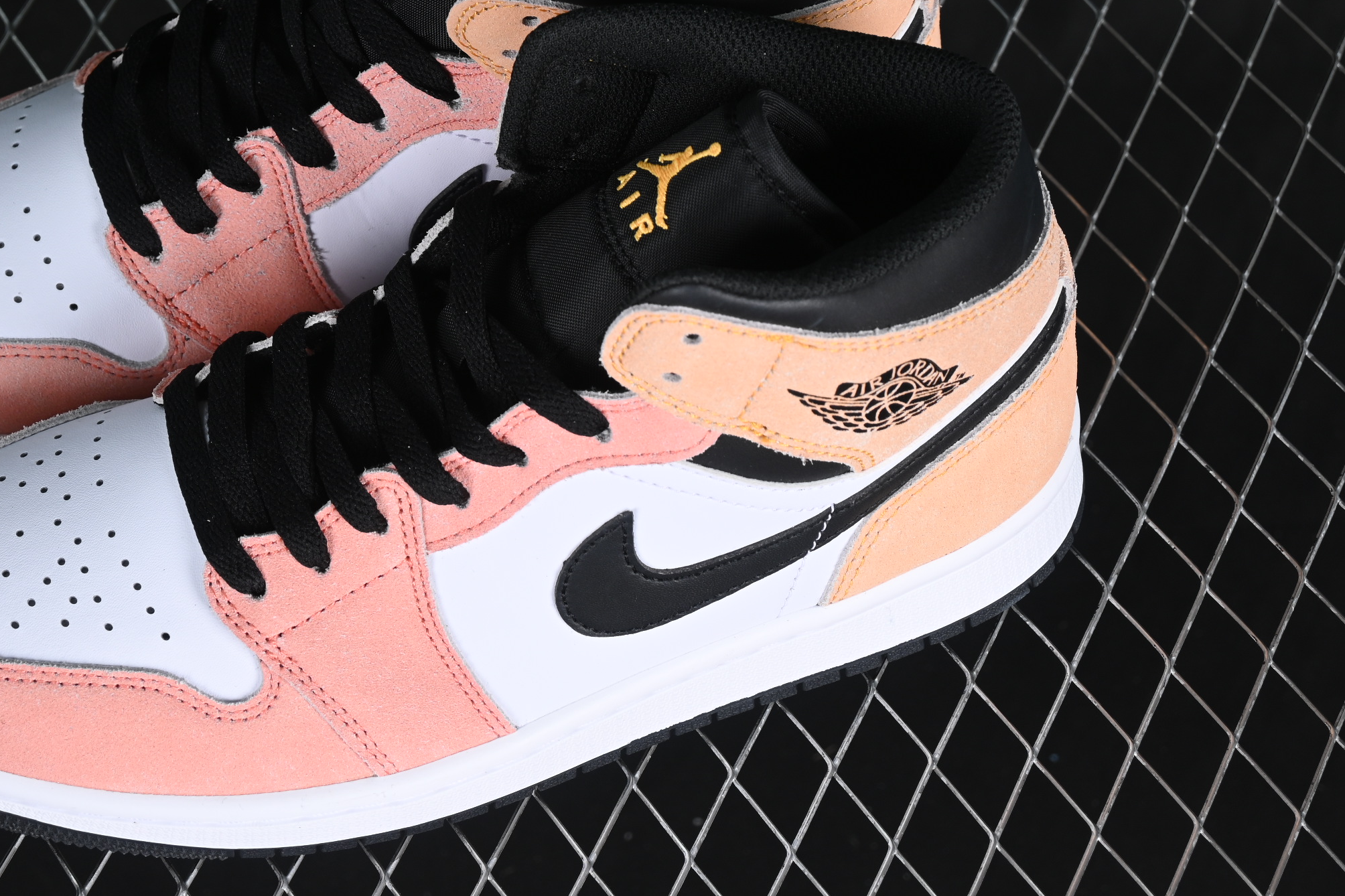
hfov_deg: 19.6
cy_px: 287
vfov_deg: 13.1
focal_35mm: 104
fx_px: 3885
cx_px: 467
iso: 160
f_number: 7.1
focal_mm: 50
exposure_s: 1/60
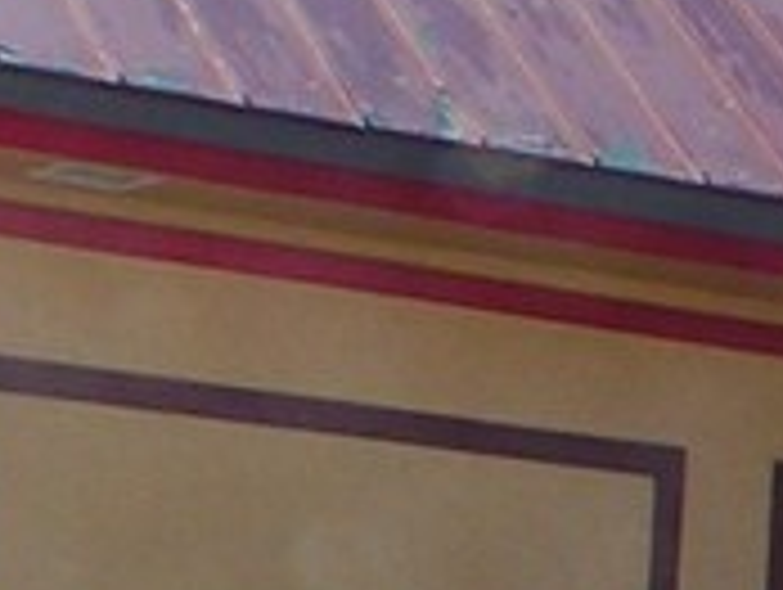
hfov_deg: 8.4
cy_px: 581
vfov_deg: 6.5
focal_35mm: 229
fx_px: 5187
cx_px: 1314
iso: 50
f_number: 5.6
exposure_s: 1/200
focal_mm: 6
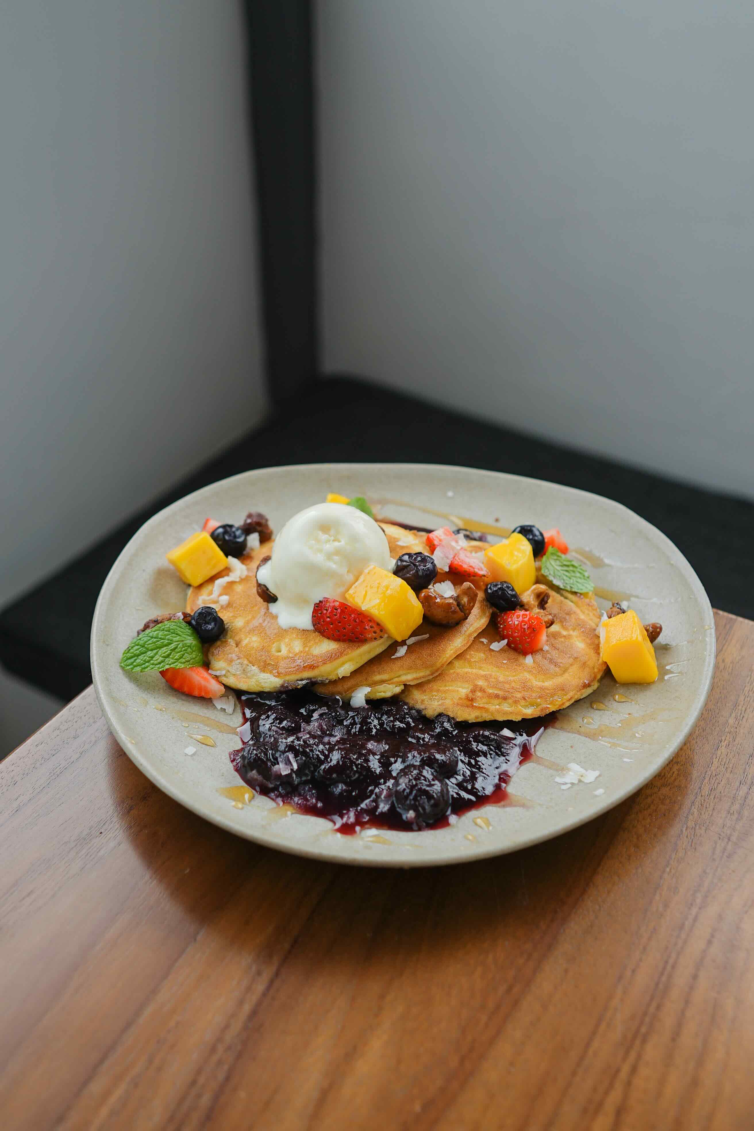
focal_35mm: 42
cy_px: 566
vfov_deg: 46.4
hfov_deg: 31.9
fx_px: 1319
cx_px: 377
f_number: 3.2
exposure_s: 1/125
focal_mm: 28
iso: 80
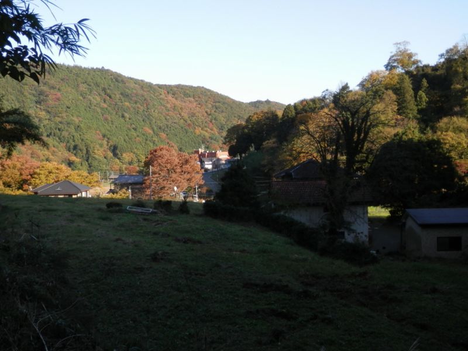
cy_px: 176
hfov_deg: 50.1
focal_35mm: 37
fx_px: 500
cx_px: 234
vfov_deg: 38.7
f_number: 3.6
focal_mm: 6.6
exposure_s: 1/250
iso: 80
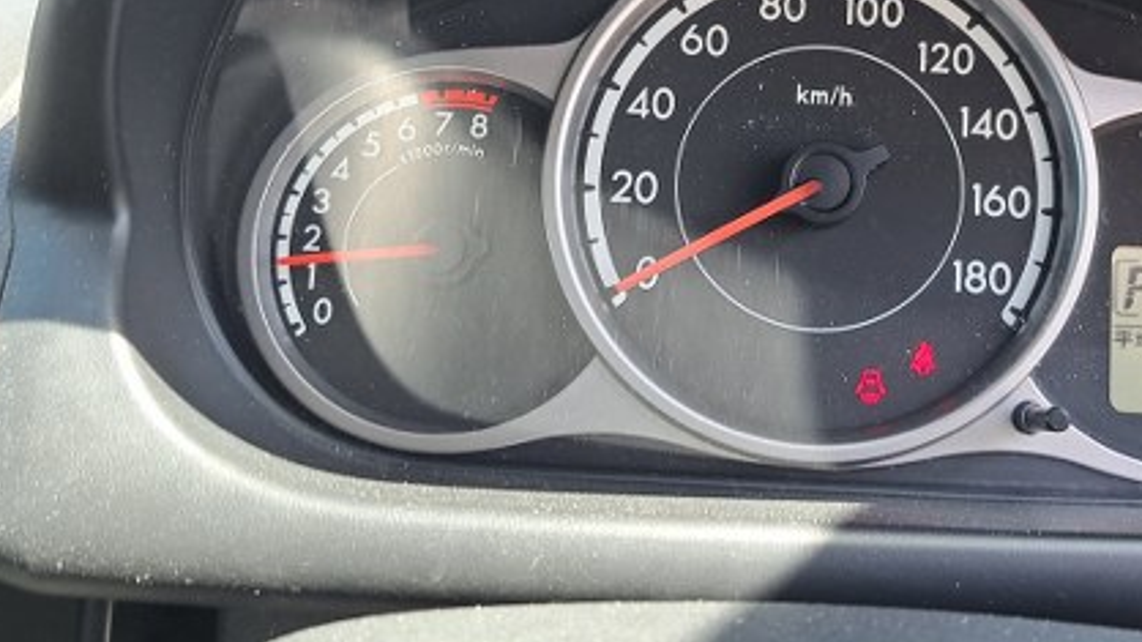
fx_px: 1514
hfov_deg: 40.5
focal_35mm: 50
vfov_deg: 23.7
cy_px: 153
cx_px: 811
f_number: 1.8
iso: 50
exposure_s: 1/100
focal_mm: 5.23
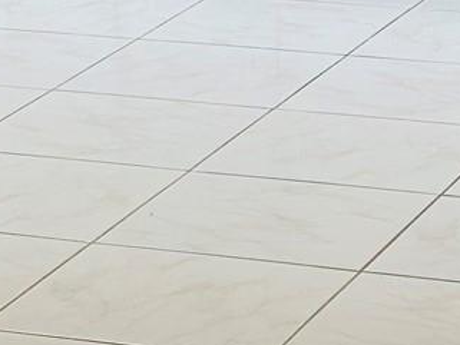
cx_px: 9
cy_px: -378
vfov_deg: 6.0
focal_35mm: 239
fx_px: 3177
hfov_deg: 8.2
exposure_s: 1/120
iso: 80
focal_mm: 6.86
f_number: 1.78
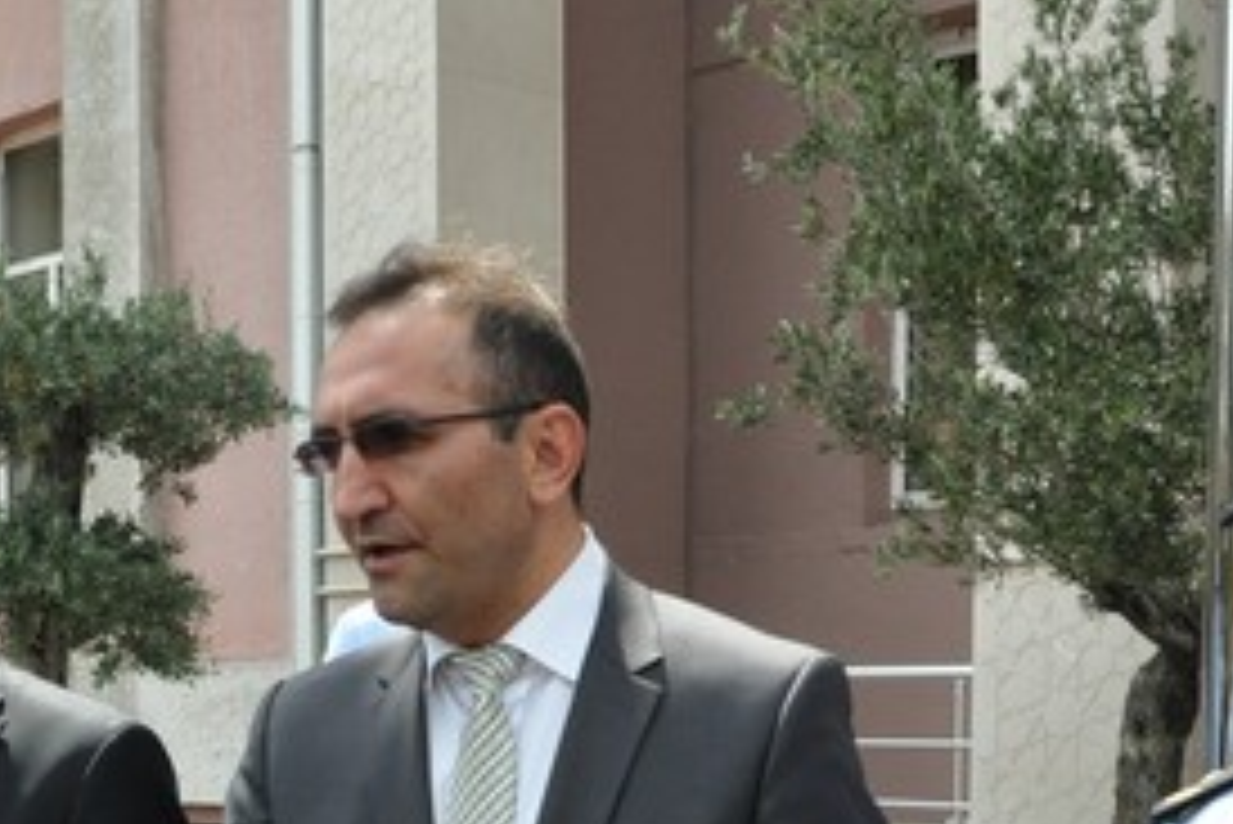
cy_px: 988
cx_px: 292
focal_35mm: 66
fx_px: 2262
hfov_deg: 29.9
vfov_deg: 19.4
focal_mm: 18
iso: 800
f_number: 10
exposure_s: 1/400
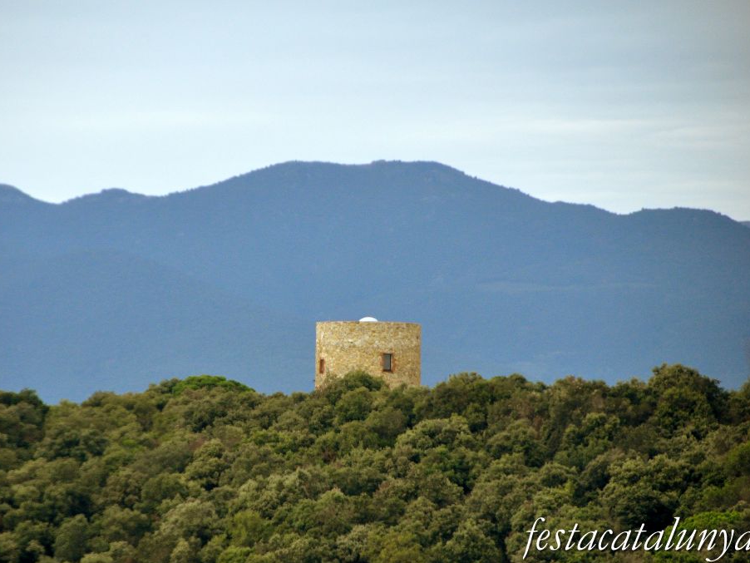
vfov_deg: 4.5
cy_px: 282
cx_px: 335
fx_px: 7087
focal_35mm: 327
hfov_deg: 6.1
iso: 1600
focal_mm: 200
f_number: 5.6
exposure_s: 1/1000
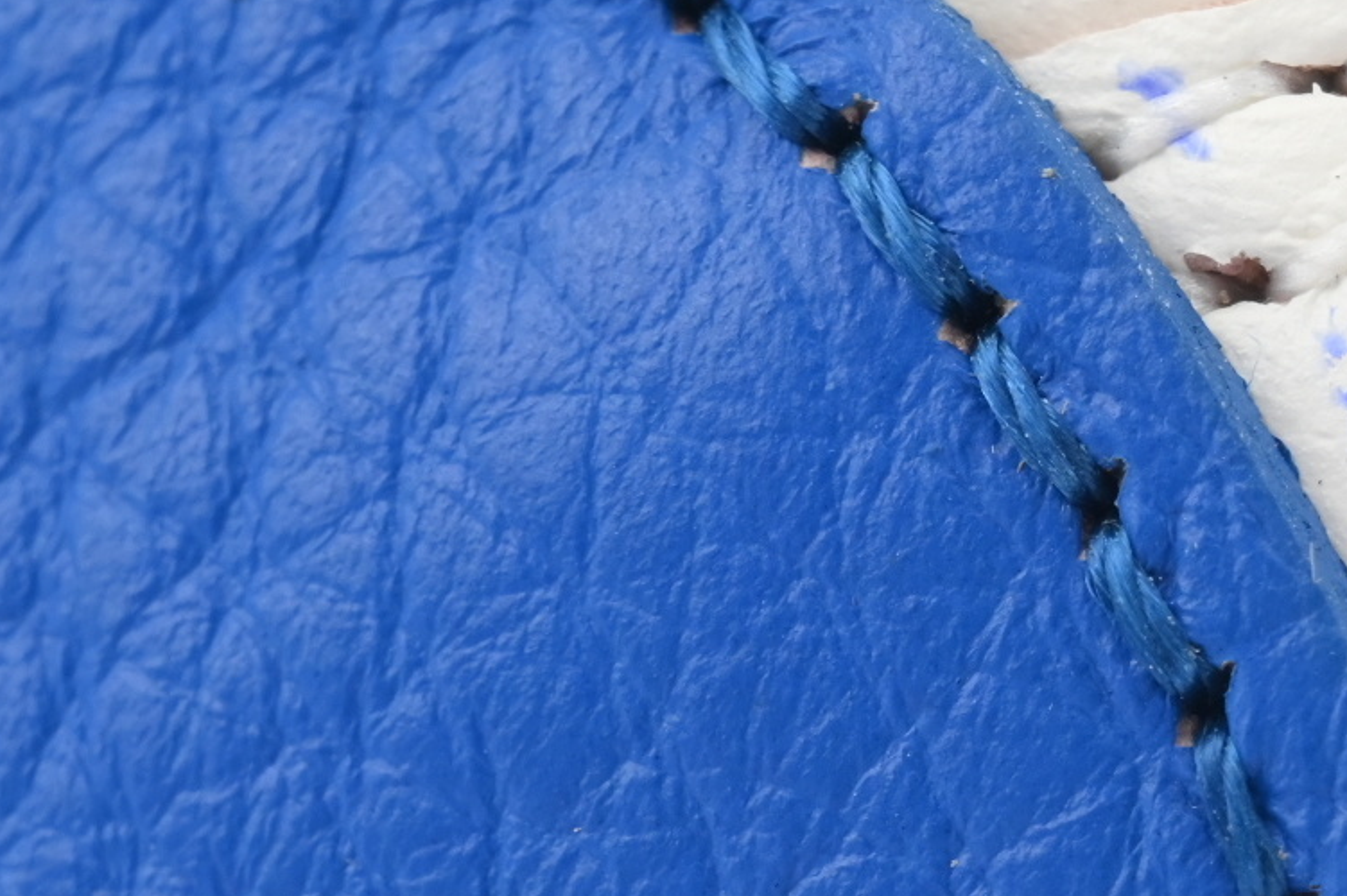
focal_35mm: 660
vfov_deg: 2.1
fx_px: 24683
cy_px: 978
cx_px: 725
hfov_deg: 3.1
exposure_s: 1/100
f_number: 11
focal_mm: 120
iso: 400
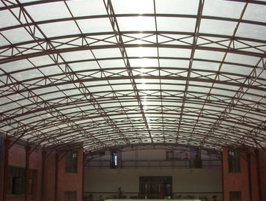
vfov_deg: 33.7
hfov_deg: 43.8
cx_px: 135
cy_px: 106
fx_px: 331
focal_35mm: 43
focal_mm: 6
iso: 100
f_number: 4.5
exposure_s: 1/462
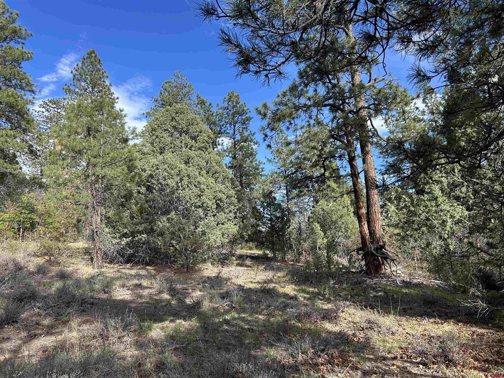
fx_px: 379
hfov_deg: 67.3
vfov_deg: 53.1
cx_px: 252
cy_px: 189
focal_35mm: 26
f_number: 1.5
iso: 50
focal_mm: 5.7
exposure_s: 1/1135
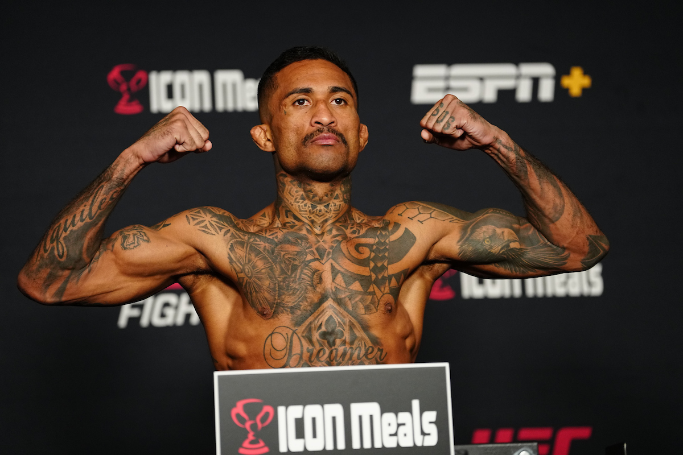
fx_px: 2751
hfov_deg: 14.2
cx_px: 342
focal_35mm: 145
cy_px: 228
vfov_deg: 9.5
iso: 2500
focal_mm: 145
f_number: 2.8
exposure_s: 1/400
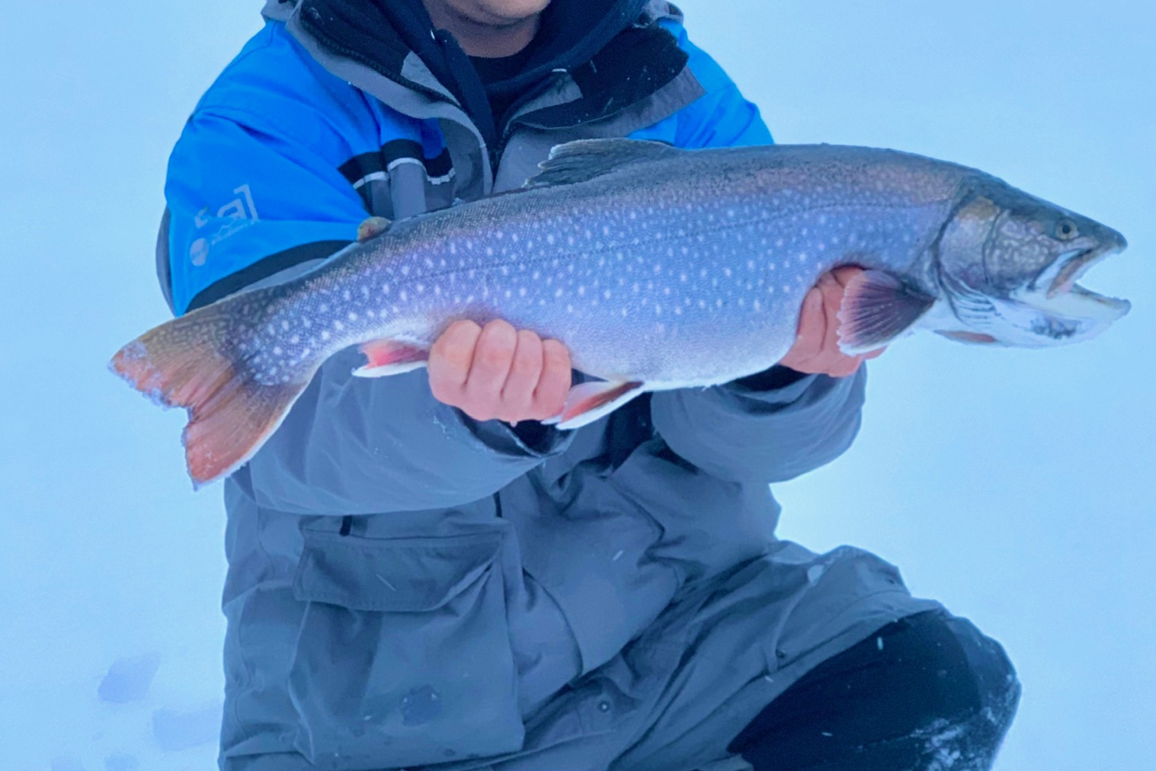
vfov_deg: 18.7
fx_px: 2344
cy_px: 372
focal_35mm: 73
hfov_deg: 27.7
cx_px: 584
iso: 125
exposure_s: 1/83
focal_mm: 6
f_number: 2.4
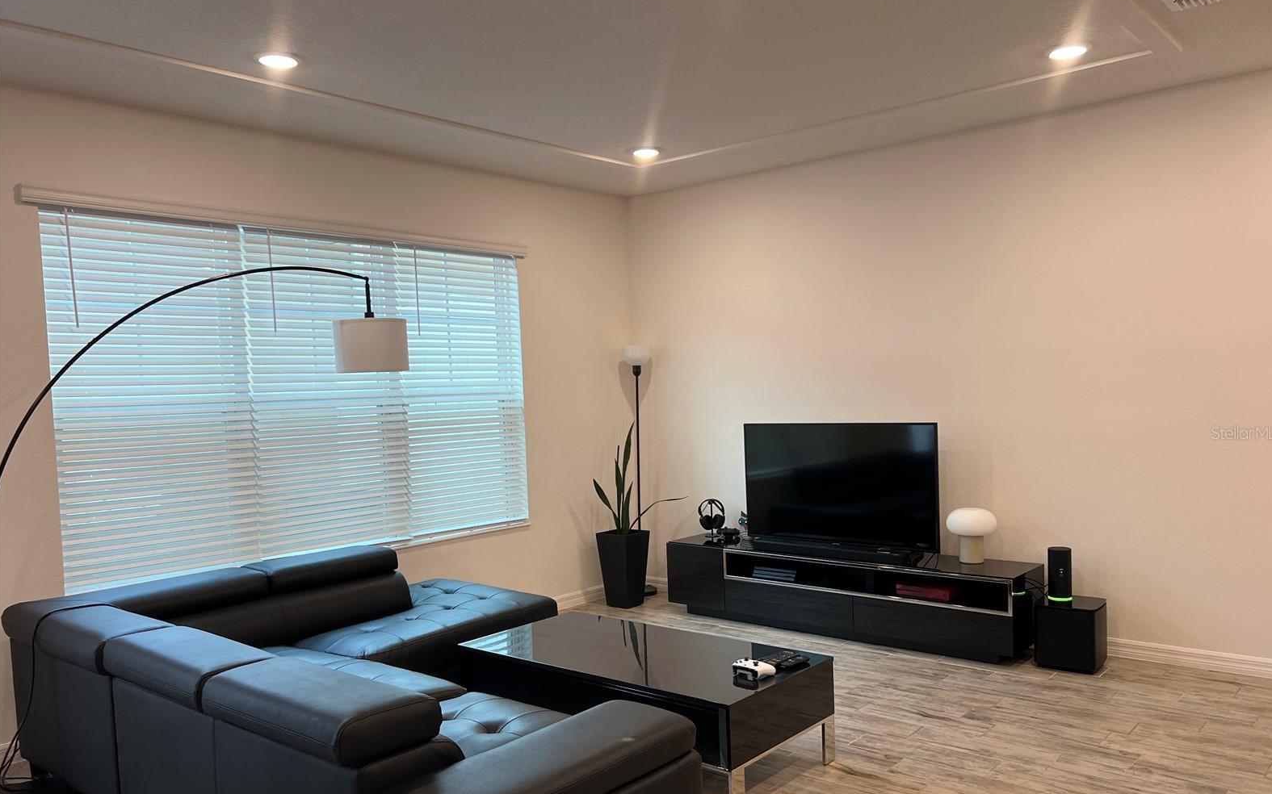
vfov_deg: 44.5
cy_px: 433
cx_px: 641
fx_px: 971
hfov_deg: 66.5
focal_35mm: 28
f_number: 1.5
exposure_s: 1/120
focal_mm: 5.7
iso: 100
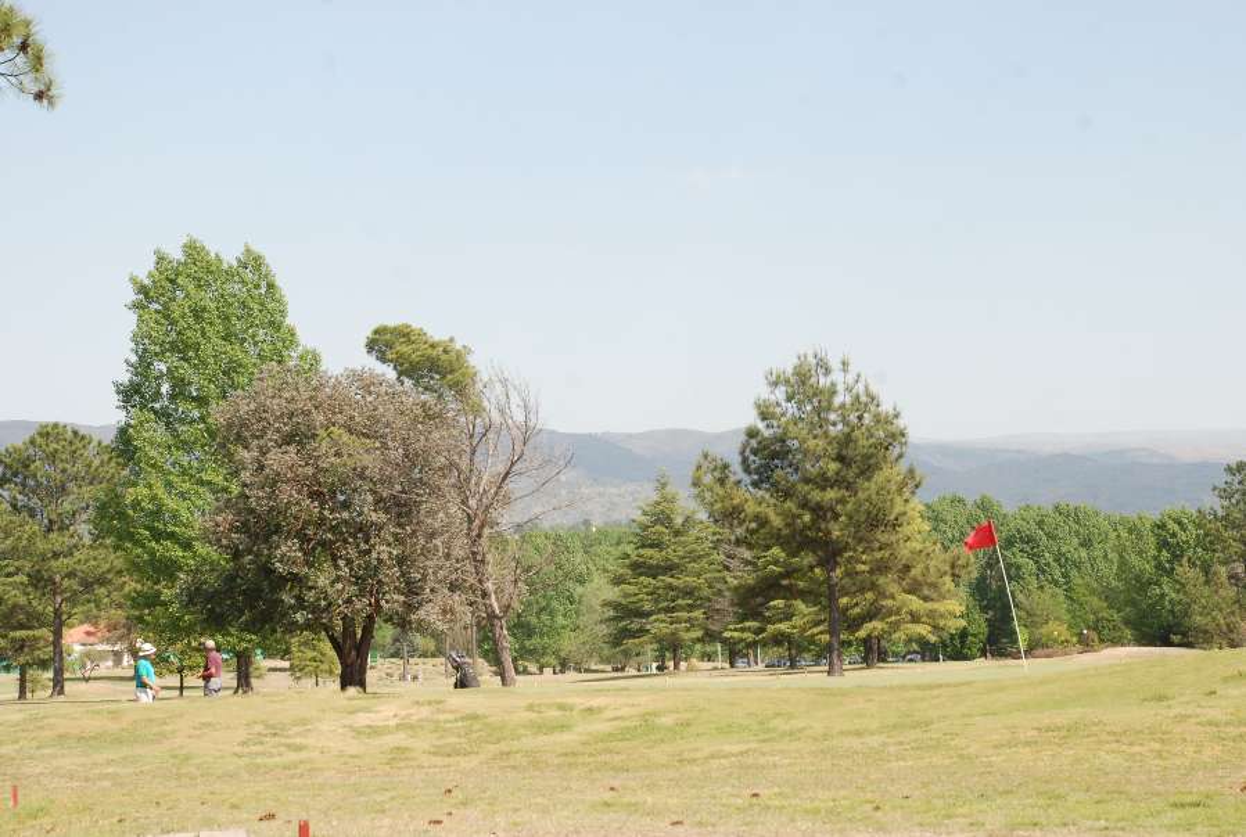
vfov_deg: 34.4
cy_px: 418
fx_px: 1353
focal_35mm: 39
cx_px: 623
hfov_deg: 49.4
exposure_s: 1/320
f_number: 9
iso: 400
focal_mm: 26
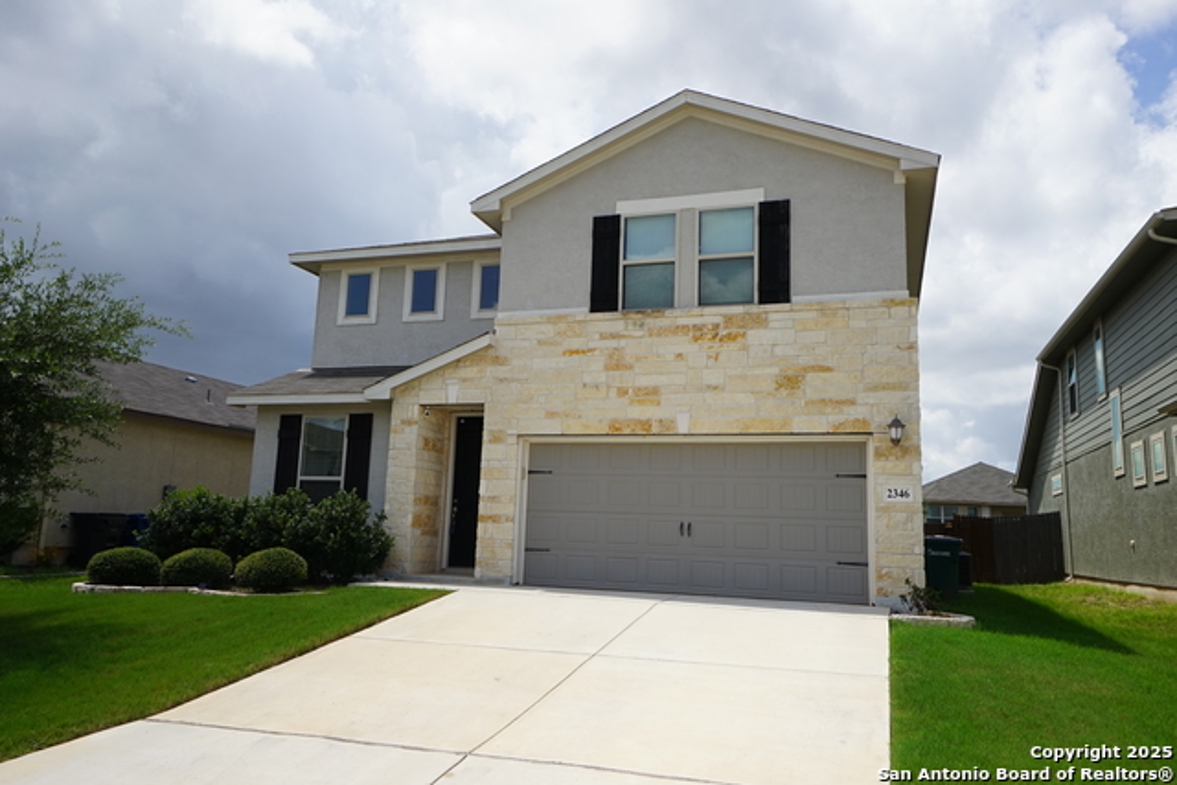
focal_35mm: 27
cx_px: 588
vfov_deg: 48.0
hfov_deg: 67.4
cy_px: 392
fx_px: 883
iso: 100
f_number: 11
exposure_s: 1/160
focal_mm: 18
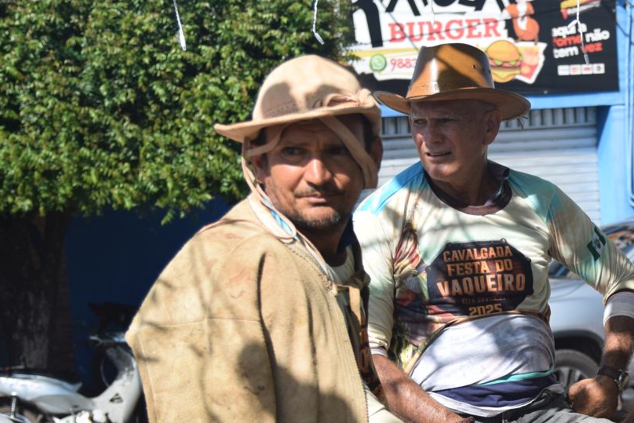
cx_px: 614
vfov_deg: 12.0
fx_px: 2008
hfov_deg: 17.6
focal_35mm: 114
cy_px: 340
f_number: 3.2
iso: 100
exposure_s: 1/1250
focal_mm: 32
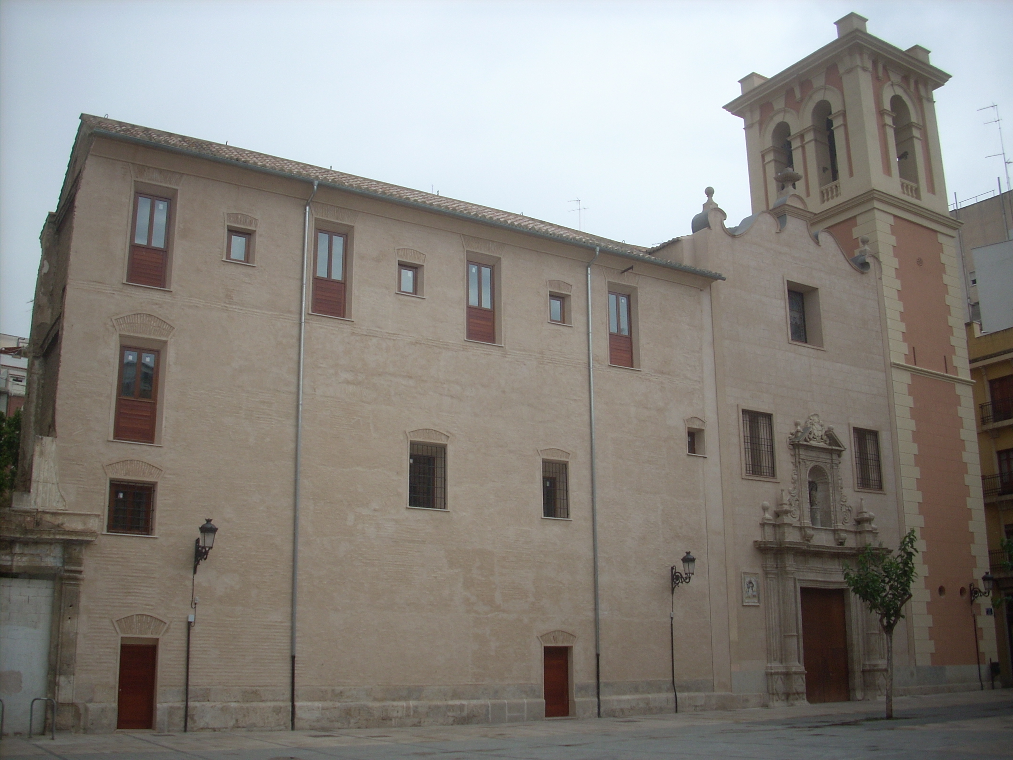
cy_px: 380
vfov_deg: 38.7
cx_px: 506
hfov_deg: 50.1
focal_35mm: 37
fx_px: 1083
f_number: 5.6
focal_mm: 6.2
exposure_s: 1/177
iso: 64
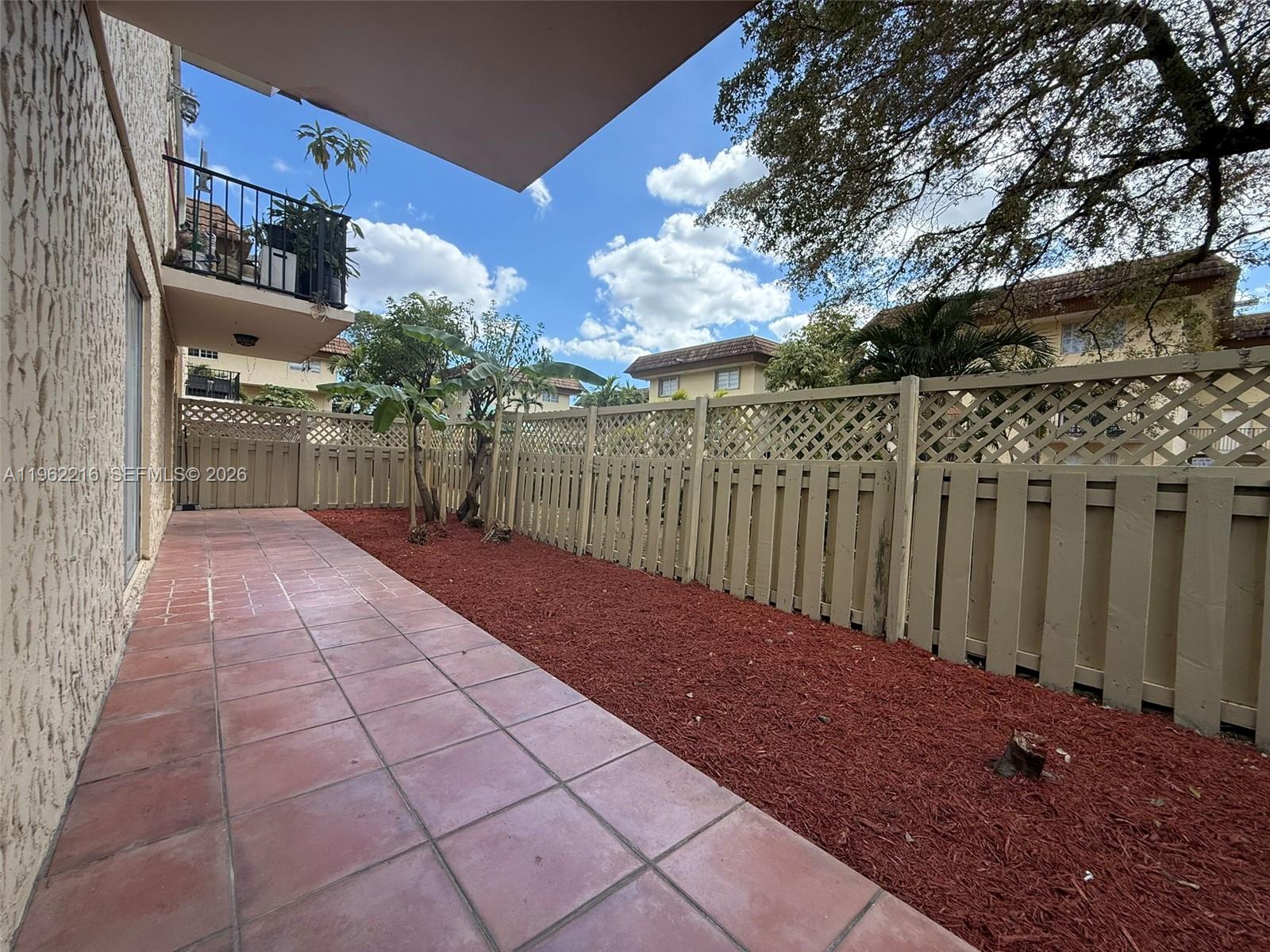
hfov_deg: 102.1
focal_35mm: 14
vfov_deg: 85.7
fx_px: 514
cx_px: 635
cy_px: 476
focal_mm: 2.22
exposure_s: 1/876
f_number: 2.2
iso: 64
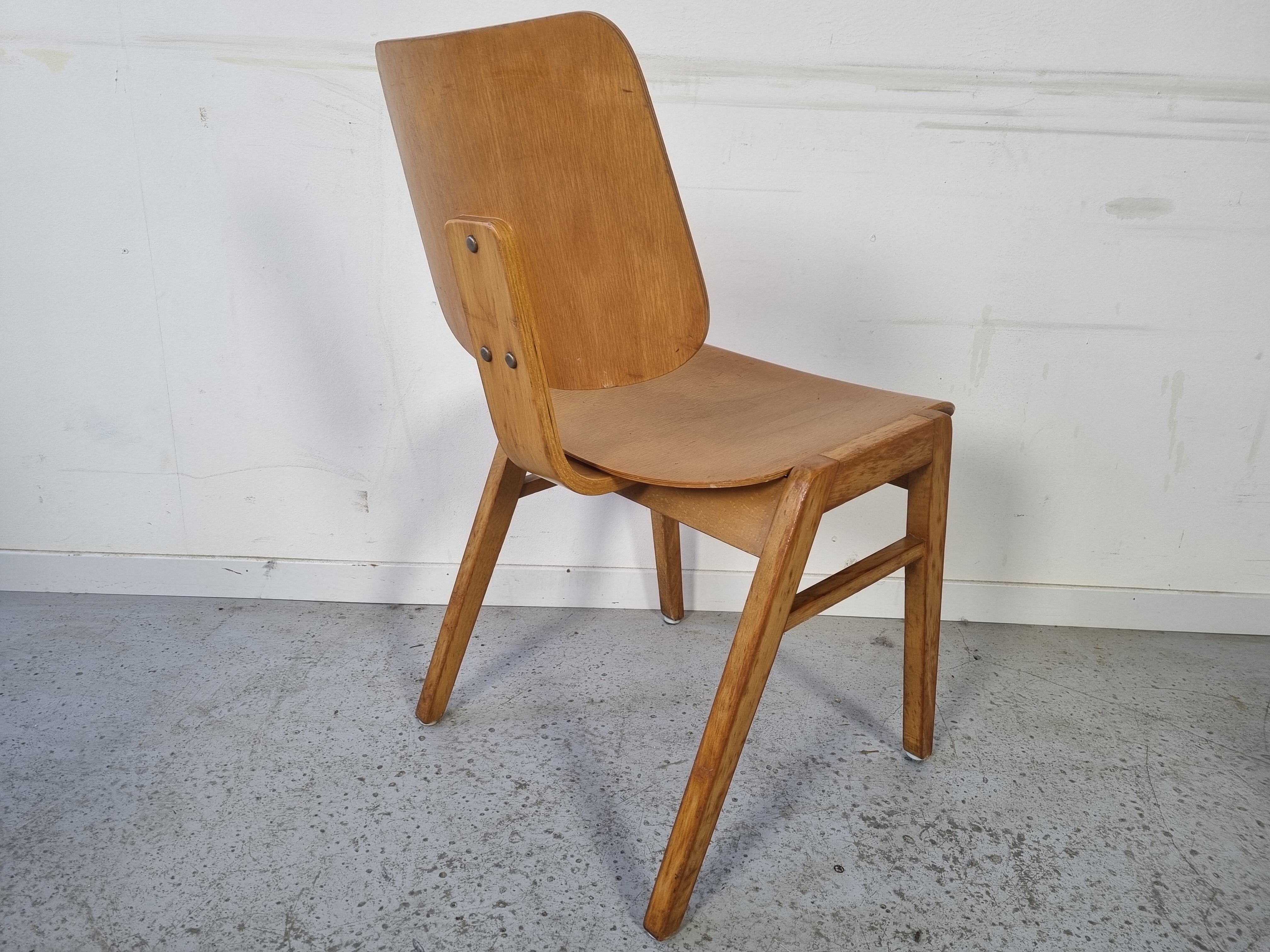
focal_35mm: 26
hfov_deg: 67.3
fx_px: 954
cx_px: 635
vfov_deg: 53.1
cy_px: 476
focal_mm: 5.4
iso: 50
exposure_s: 1/106
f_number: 1.8
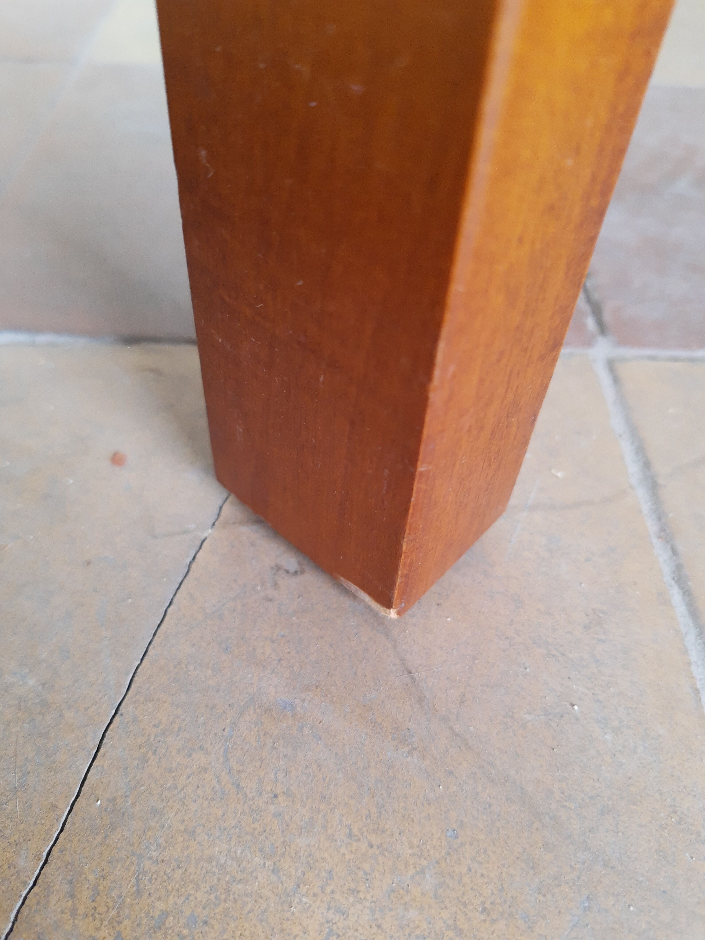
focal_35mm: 26
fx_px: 706
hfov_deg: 53.1
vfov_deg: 67.3
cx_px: 352
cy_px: 470
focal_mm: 4.75
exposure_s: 1/25
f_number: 1.7
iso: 141
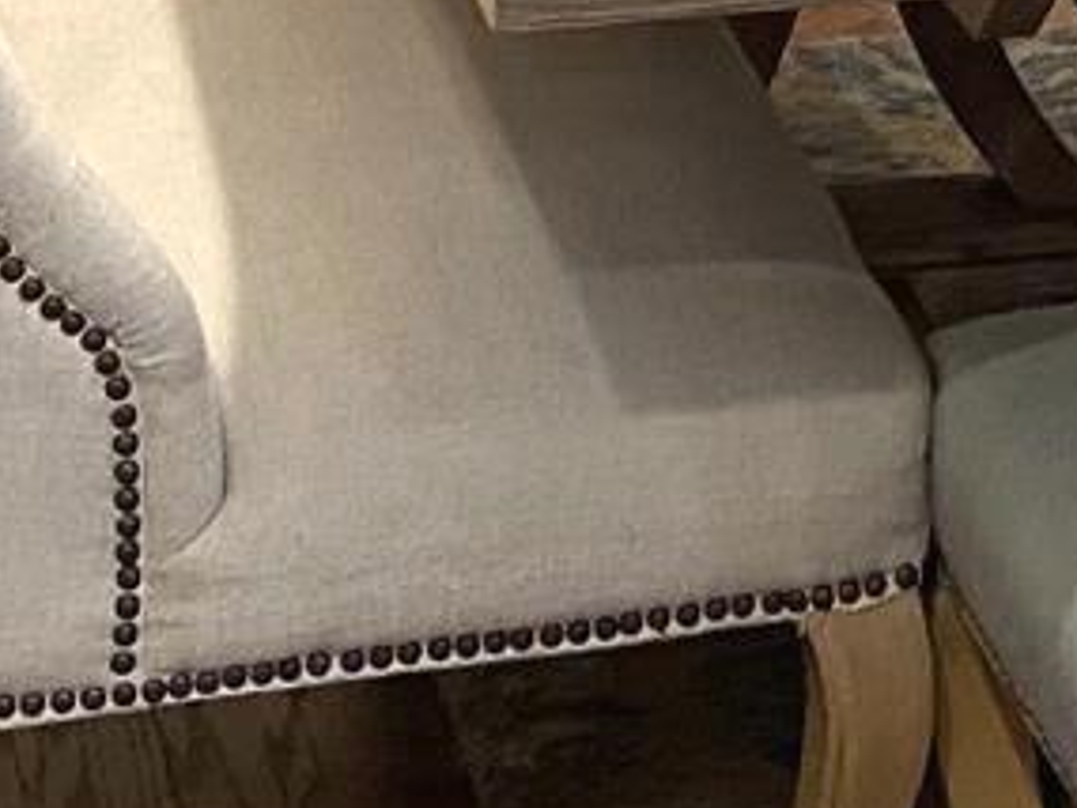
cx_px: 1315
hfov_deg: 10.4
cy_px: -1559
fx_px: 5821
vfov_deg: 7.1
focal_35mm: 187
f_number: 1.8
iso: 250
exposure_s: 1/60
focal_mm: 4.25
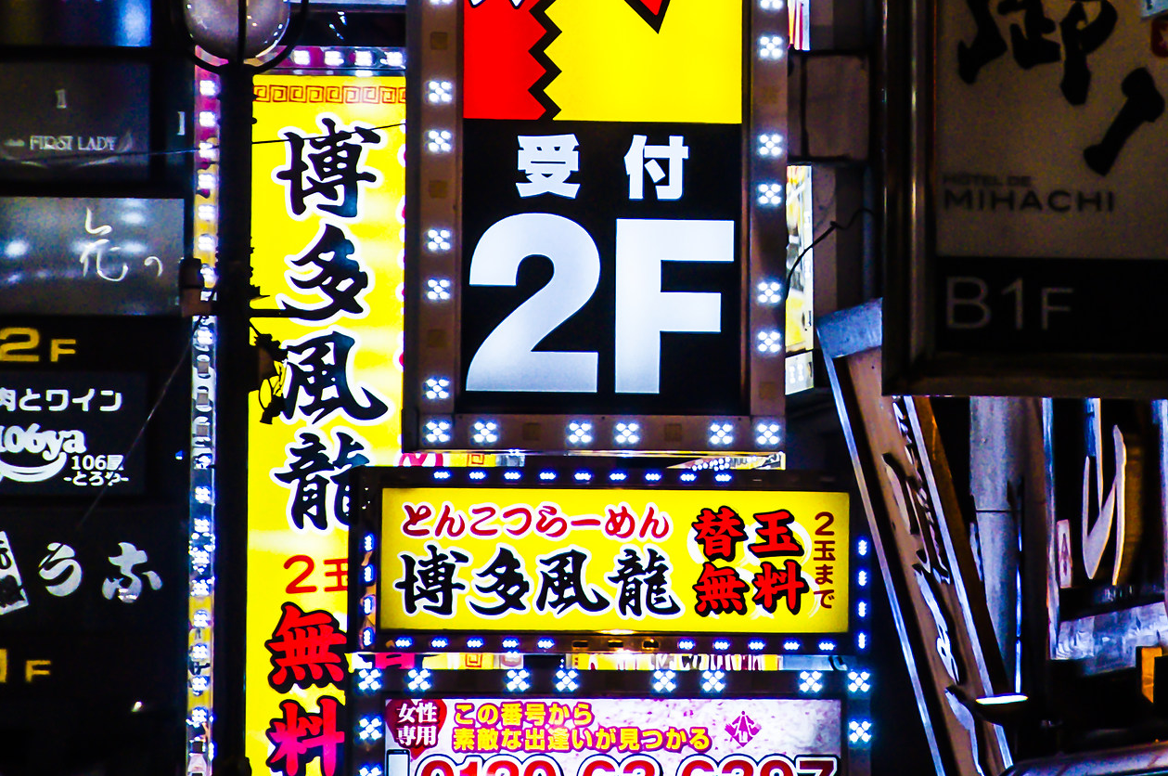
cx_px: 934
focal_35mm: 486
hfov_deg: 4.2
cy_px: 40
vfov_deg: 2.8
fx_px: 15748
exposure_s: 1/160
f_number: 5.6
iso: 320
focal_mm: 170
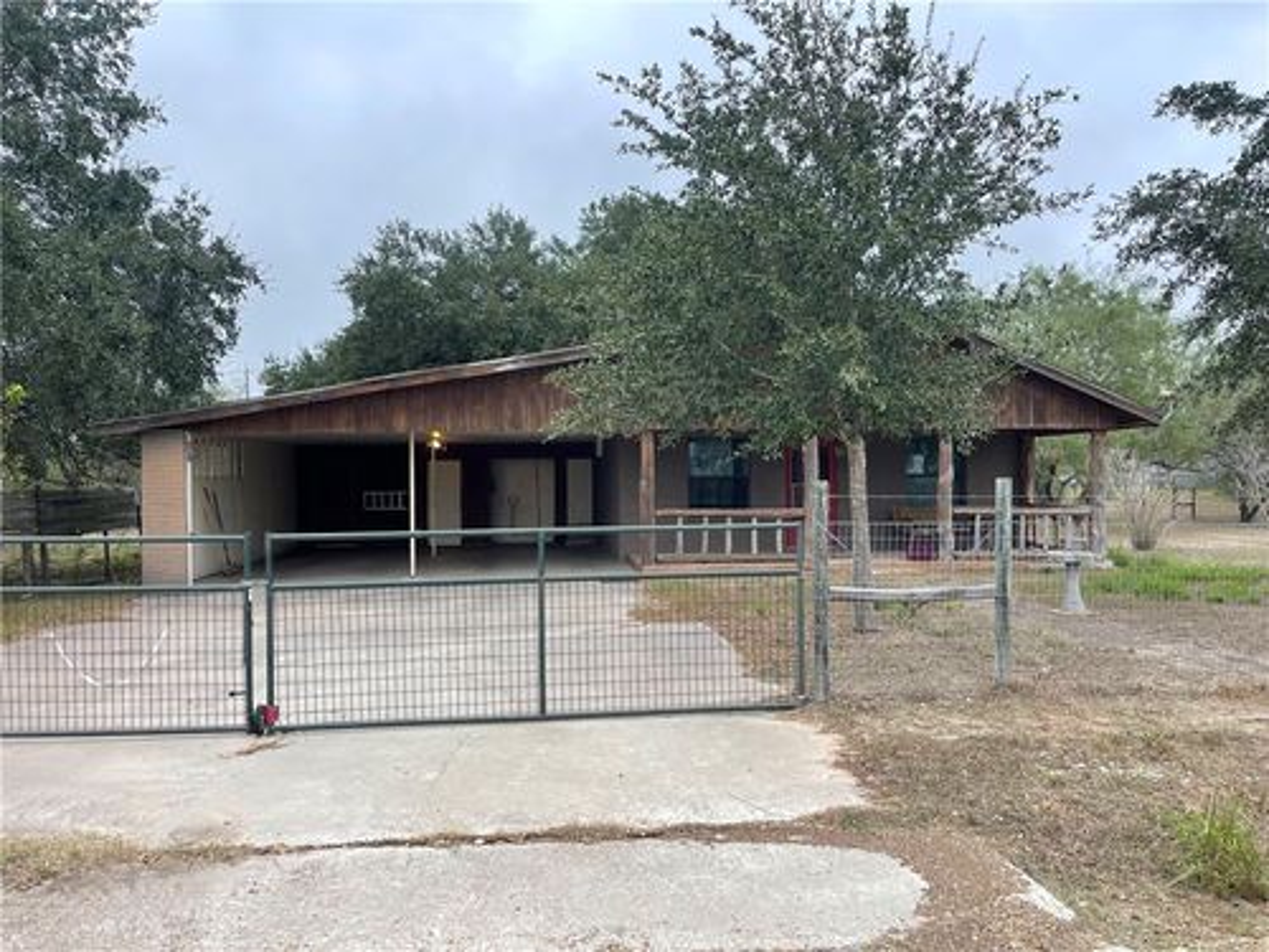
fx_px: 916
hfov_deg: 69.4
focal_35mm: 25
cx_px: 634
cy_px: 476
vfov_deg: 54.9
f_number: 1.6
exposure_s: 1/121
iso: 40
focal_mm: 5.1
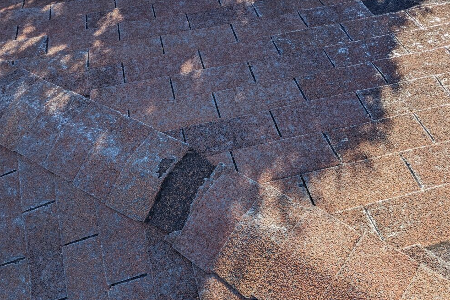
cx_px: 226
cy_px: 175
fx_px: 325
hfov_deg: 69.4
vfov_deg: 49.3
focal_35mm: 26
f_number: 1.7
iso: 41
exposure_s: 1/485
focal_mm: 4.53
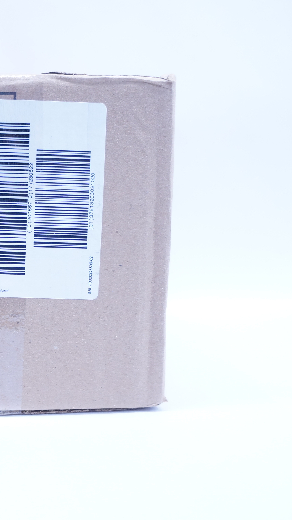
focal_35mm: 46
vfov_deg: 44.6
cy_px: 250
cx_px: -20
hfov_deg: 24.4
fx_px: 633
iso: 800
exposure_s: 1/200
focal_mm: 18
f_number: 3.5
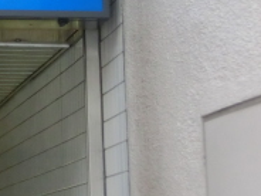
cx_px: -173
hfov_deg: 13.7
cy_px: 62
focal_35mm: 132
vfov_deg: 11.2
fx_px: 995
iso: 400
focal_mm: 6.67
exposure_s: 1/100
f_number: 3.9
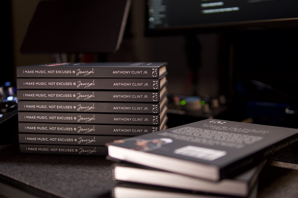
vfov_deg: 29.9
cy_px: 99
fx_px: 372
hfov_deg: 43.6
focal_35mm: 45
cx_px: 149
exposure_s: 1/60
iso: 125
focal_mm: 30
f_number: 1.4
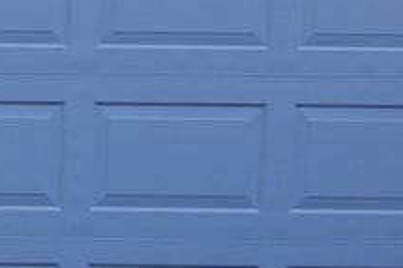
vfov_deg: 11.5
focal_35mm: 119
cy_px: 68
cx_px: -545
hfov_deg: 13.2
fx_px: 1331
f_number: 5.6
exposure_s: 1/125
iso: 100
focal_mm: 10
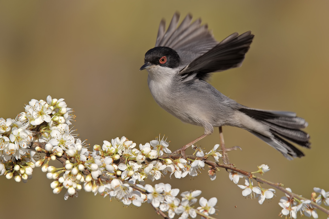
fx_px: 5483
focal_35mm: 600
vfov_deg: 2.3
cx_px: 164
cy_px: 110
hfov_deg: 3.4
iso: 720
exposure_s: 1/1600
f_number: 10
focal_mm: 600
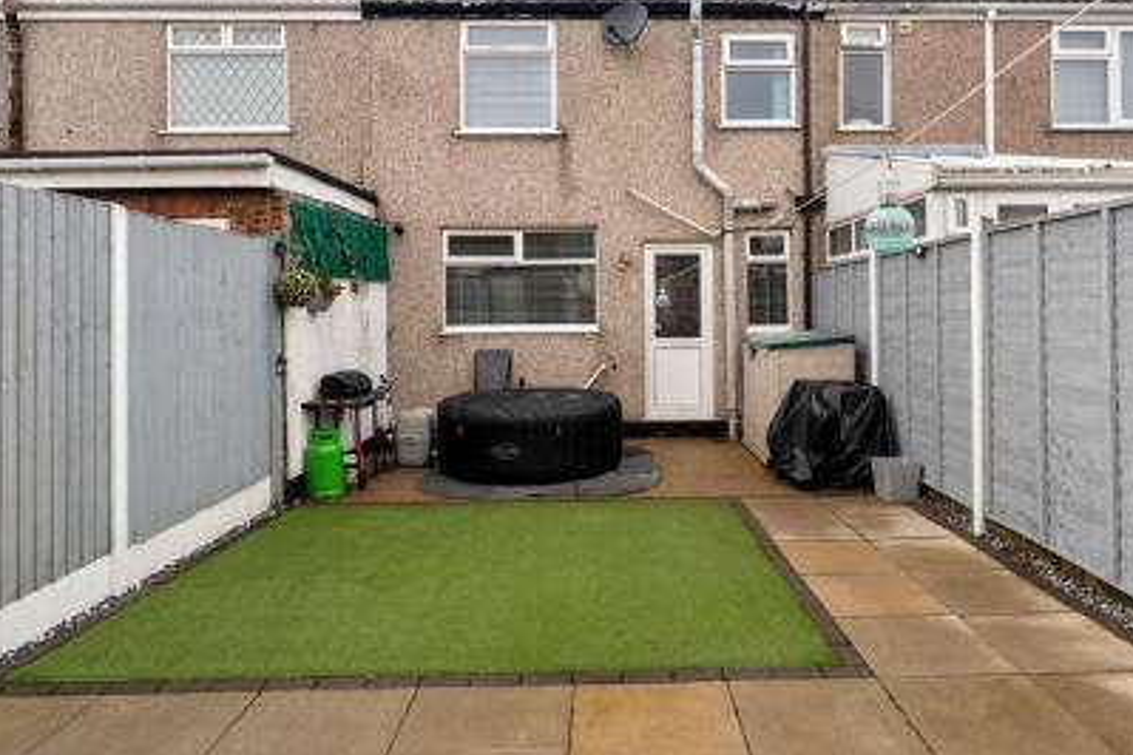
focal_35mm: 23
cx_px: 626
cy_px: 288
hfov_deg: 75.9
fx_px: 724
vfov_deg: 54.5
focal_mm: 14
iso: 100
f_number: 4
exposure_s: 1/400
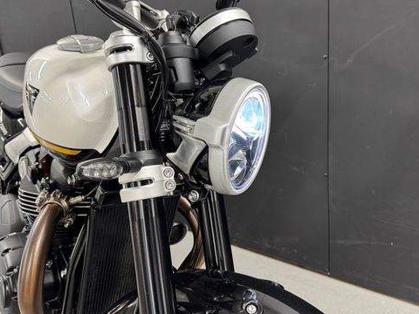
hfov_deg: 56.8
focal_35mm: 32
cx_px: 221
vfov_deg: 43.9
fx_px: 387
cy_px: 126
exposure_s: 1/50
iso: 250
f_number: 1.78
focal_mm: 6.76
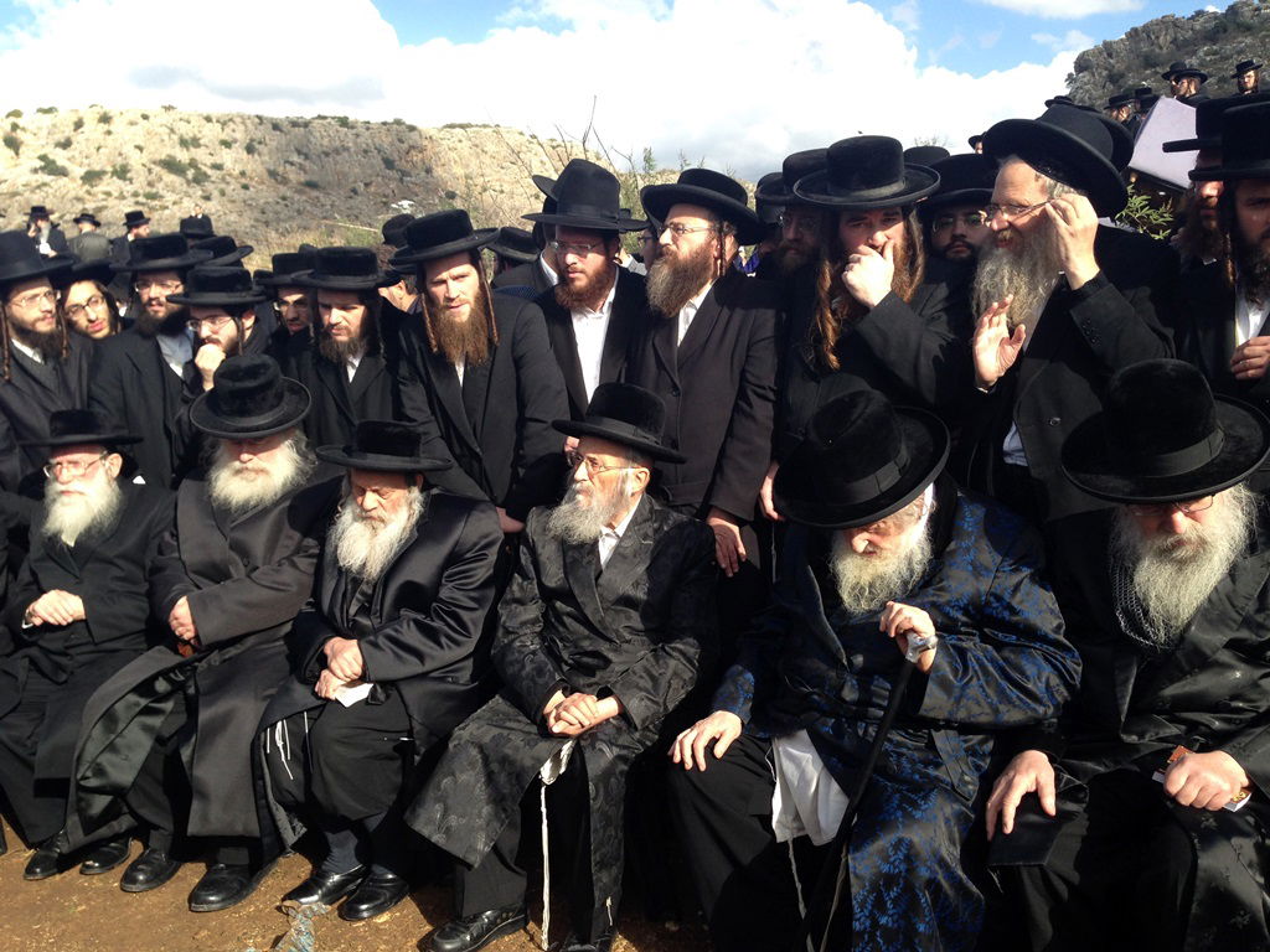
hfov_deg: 55.4
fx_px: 1211
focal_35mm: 33
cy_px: 476
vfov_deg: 42.9
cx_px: 635
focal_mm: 4.12
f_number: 2.4
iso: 50
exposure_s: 1/775
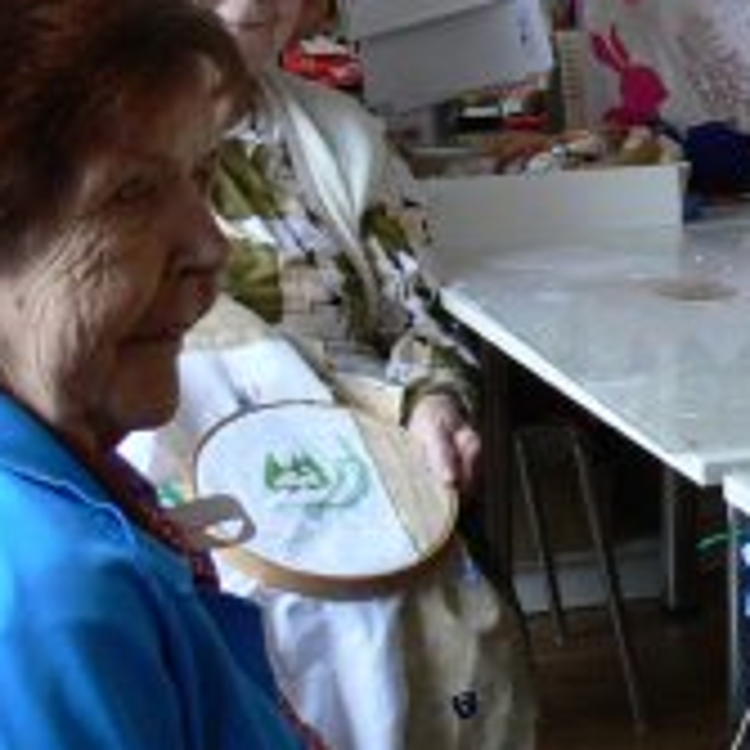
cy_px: 281
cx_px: 925
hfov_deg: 16.3
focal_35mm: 102
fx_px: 2500
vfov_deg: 17.0
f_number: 2.8
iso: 160
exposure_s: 1/30
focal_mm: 7.4
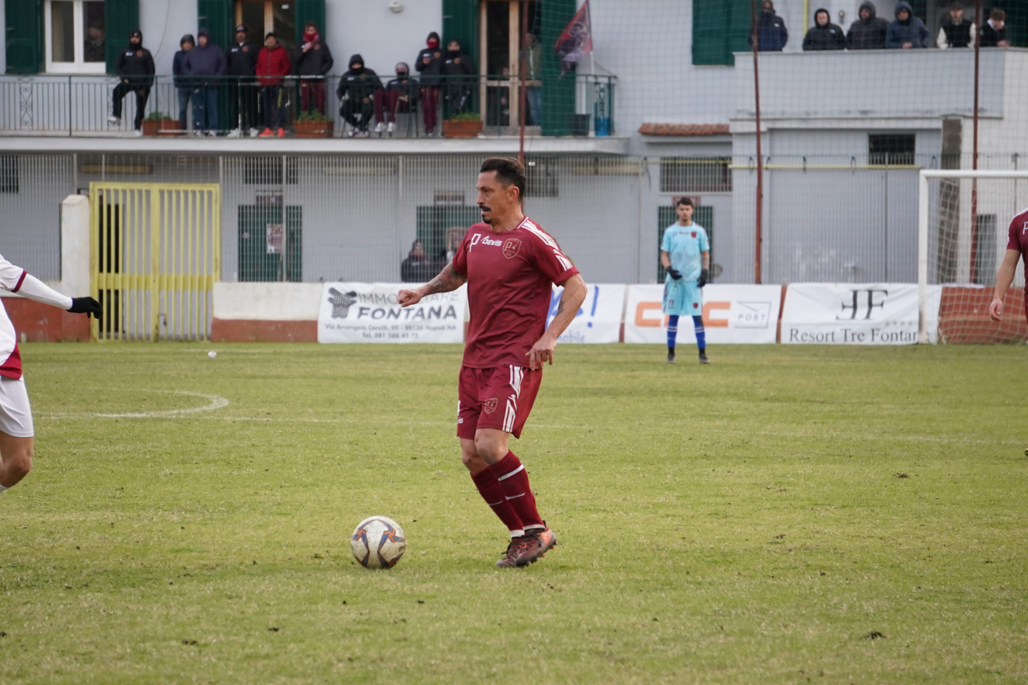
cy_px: 342
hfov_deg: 7.9
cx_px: 514
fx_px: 7453
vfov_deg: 5.3
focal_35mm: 261
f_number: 6.3
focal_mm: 174
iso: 2000
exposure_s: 1/1000
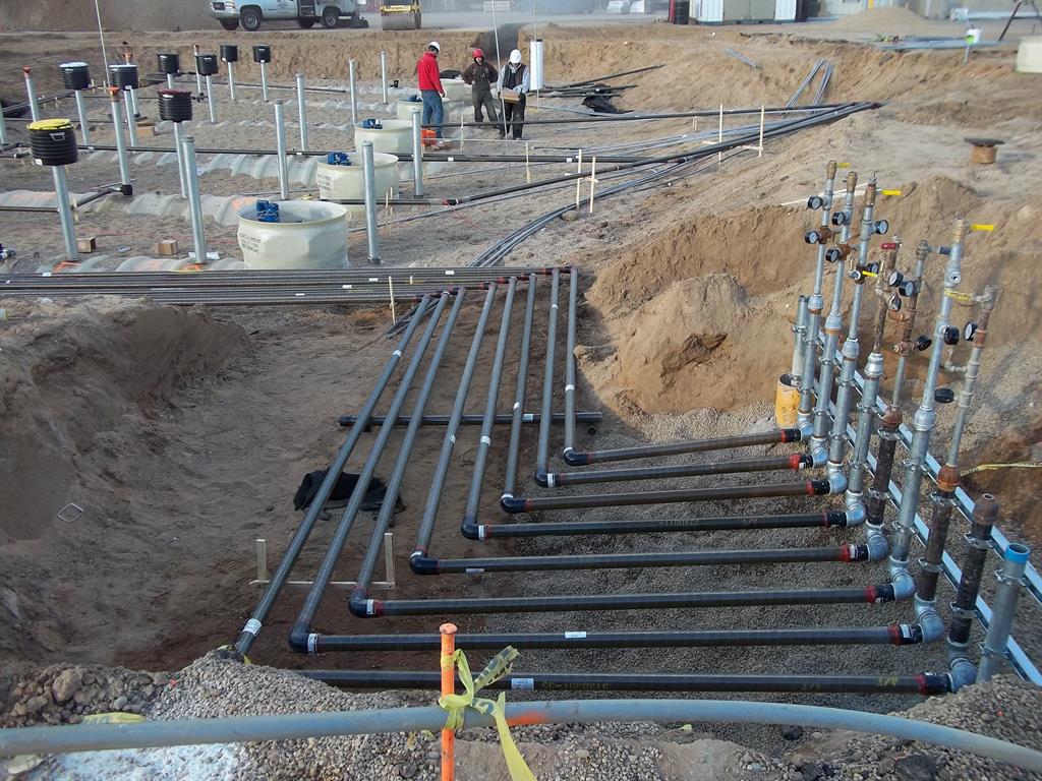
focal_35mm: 32
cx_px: 521
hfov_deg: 56.8
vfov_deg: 44.2
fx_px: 963
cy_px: 390
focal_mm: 5.7
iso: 80
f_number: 2.9
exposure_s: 1/320
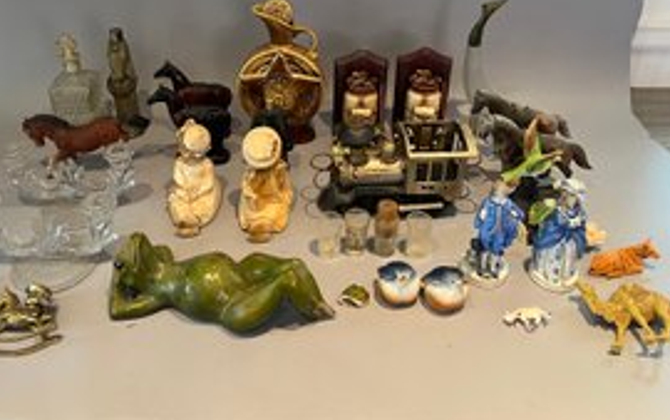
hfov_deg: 55.2
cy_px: 111
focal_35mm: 35
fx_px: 639
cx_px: 302
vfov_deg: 35.6
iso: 125
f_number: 1.5
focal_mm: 5.7
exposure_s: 1/60
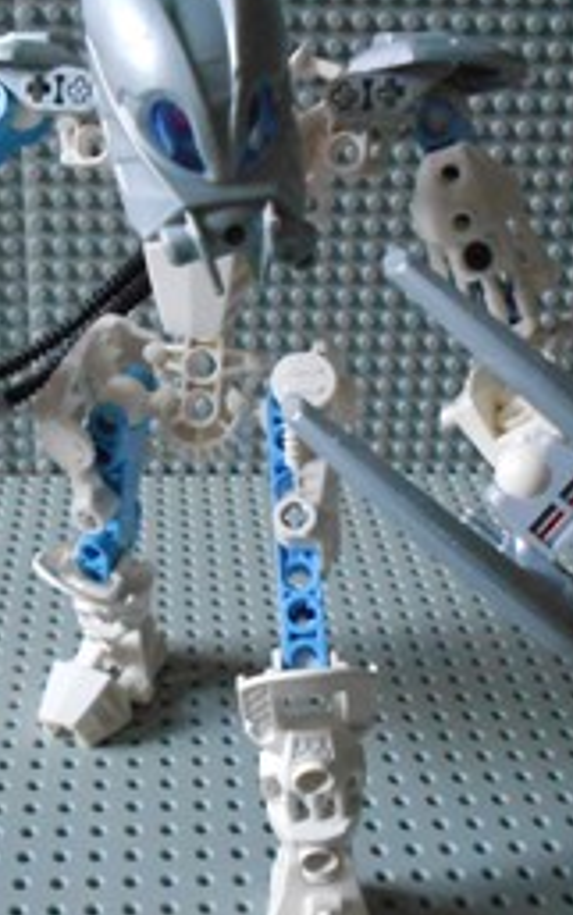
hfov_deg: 26.8
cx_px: 221
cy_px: 491
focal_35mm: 48
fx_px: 1197
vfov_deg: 41.8
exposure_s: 1/20
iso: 800
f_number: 3.2
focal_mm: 4.6
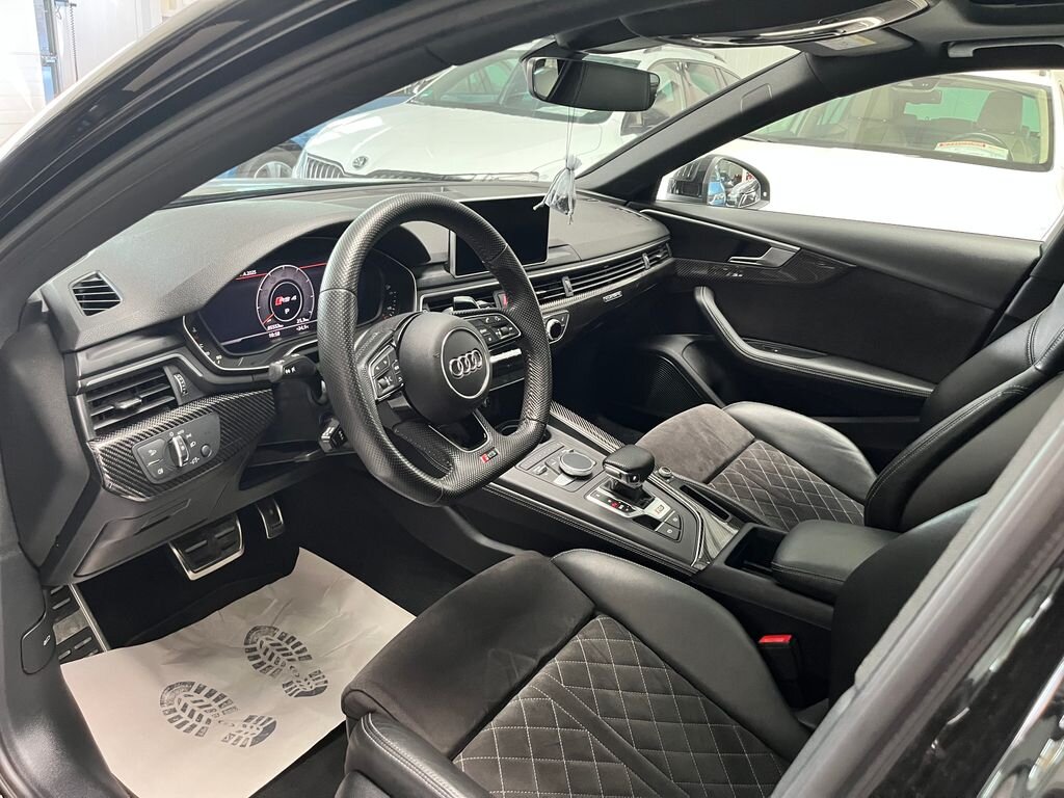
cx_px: 532
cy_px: 399
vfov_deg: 53.1
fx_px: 799
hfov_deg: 67.3
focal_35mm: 26
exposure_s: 1/59
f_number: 1.6
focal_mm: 5.1
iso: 500
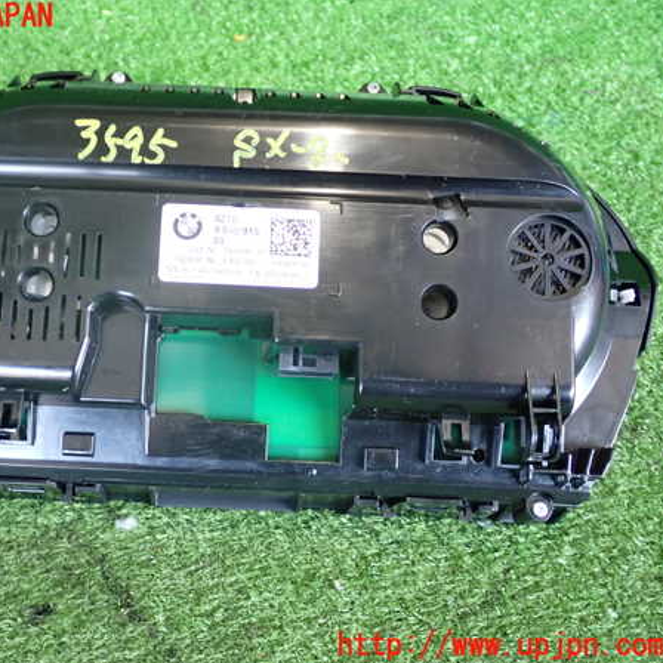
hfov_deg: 37.2
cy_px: 332
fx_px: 975
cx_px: 228
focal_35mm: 45
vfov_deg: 37.6
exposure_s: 1/40
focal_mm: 6.83
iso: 500
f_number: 2.7
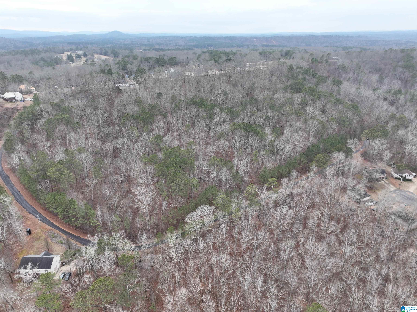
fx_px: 289
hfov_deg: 71.6
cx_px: 208
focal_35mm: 24
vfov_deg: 56.8
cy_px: 156
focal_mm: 12.29
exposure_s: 1/50
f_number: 2.8
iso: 210
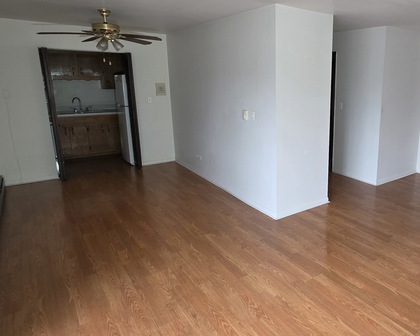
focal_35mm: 24
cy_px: 153
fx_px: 298
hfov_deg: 66.3
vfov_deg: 58.7
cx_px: 311
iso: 80
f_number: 1.9
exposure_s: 1/34.2
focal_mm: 2.2
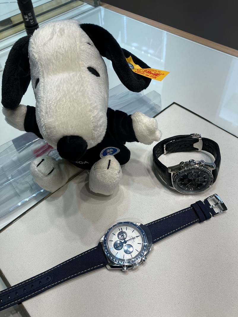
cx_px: 119
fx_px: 257
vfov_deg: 63.4
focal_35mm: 28
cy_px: 158
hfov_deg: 49.8
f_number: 1.8
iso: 32
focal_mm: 3.99
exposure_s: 1/303
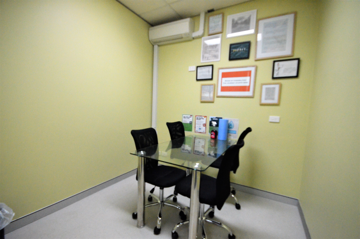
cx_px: 180
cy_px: 120
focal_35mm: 15
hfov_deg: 100.5
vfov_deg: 77.1
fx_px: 150
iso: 4000
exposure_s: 1/160
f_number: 6.3
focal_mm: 10
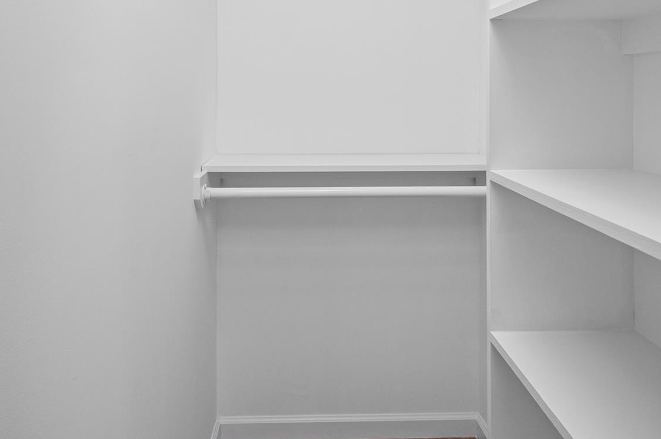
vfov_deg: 43.2
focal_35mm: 29
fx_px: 532
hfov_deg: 63.7
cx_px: 314
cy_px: 101
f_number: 7.1
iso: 320
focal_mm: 16
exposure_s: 1/160
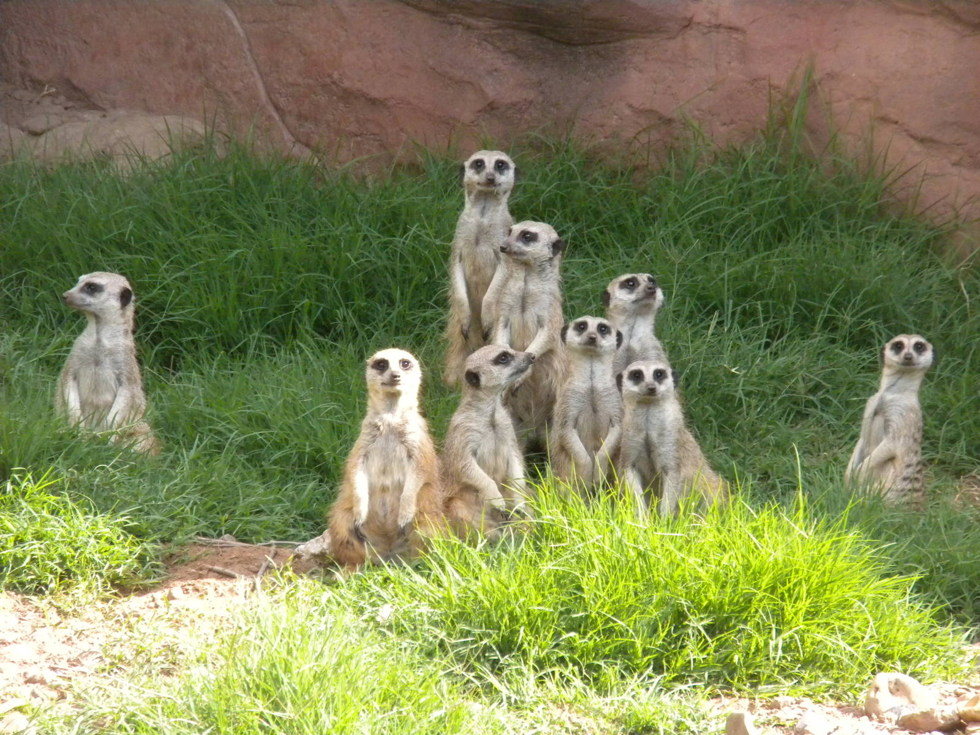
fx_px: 7361
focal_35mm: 260
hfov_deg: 7.6
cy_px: 368
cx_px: 490
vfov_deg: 5.7
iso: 400
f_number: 5.3
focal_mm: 46.2
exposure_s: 1/415
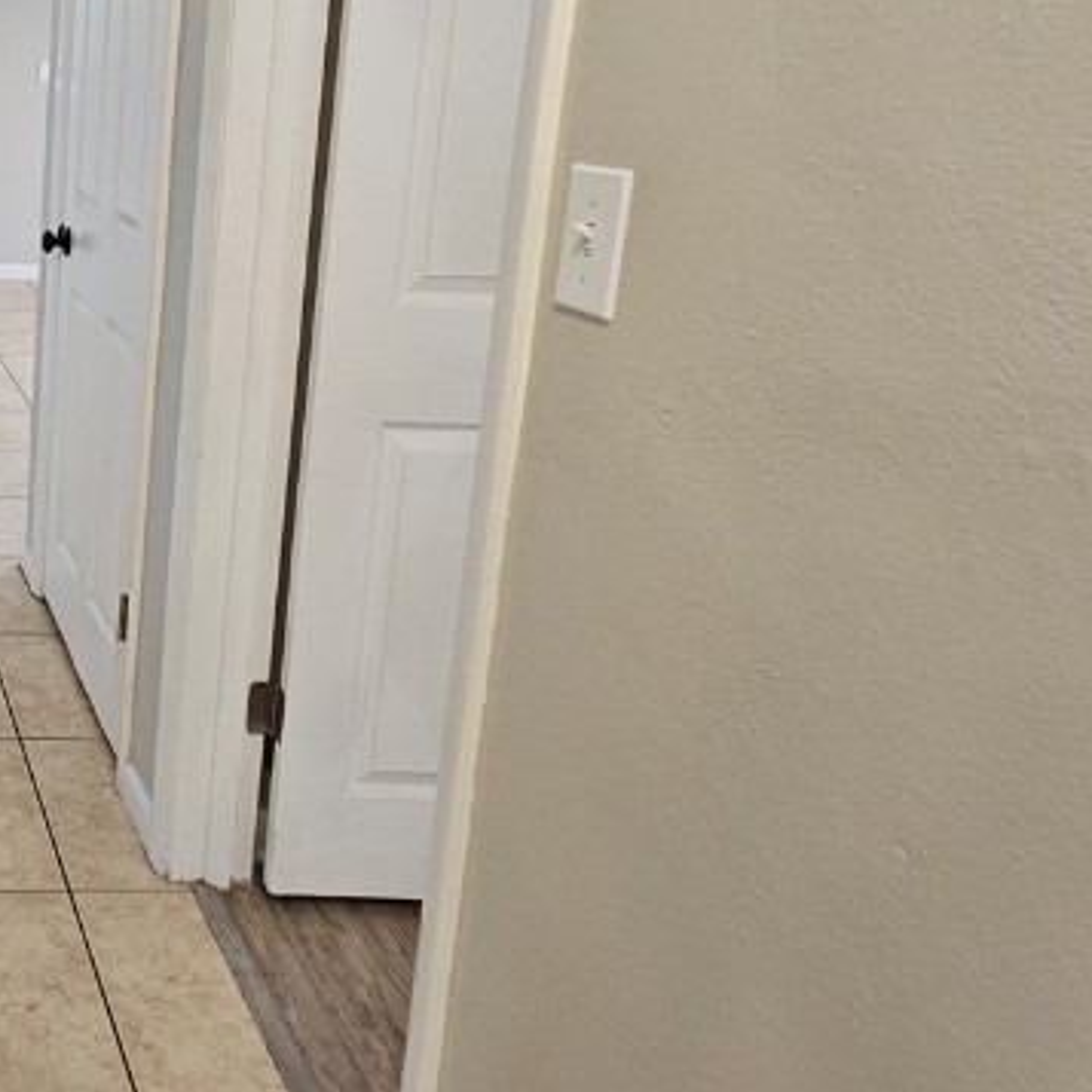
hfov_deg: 38.7
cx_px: -174
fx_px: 1178
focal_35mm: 33
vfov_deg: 48.4
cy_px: 312
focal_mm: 2.2
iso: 250
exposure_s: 1/60
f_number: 2.2
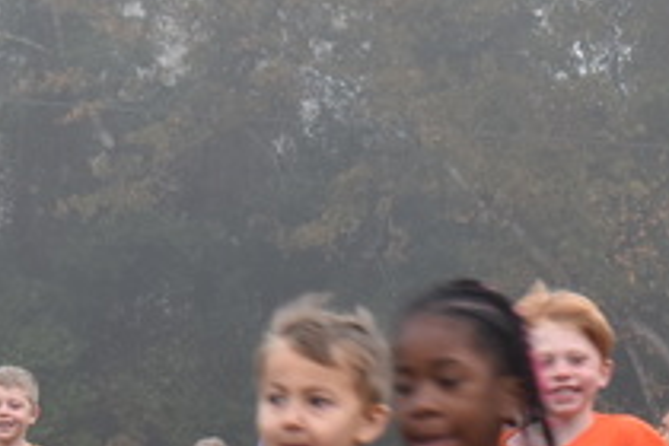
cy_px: 510
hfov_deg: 6.5
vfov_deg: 4.4
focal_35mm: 315
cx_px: 526
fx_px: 5852
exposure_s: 1/100
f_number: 7.1
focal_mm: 55
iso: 360
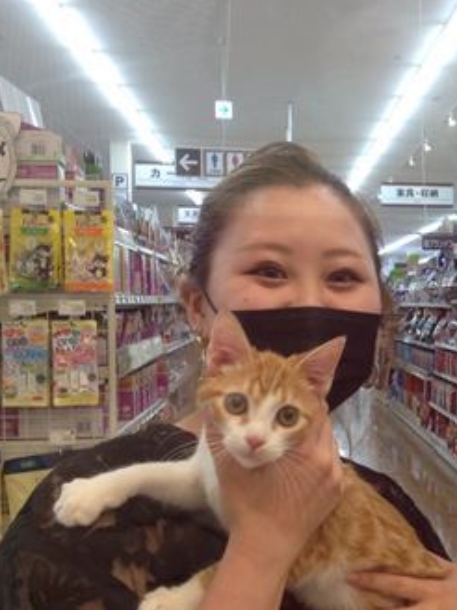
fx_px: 1127
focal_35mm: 64
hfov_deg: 22.3
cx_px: 429
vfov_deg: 30.2
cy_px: 365
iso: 64
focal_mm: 4.28
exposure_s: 1/40
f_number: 2.4
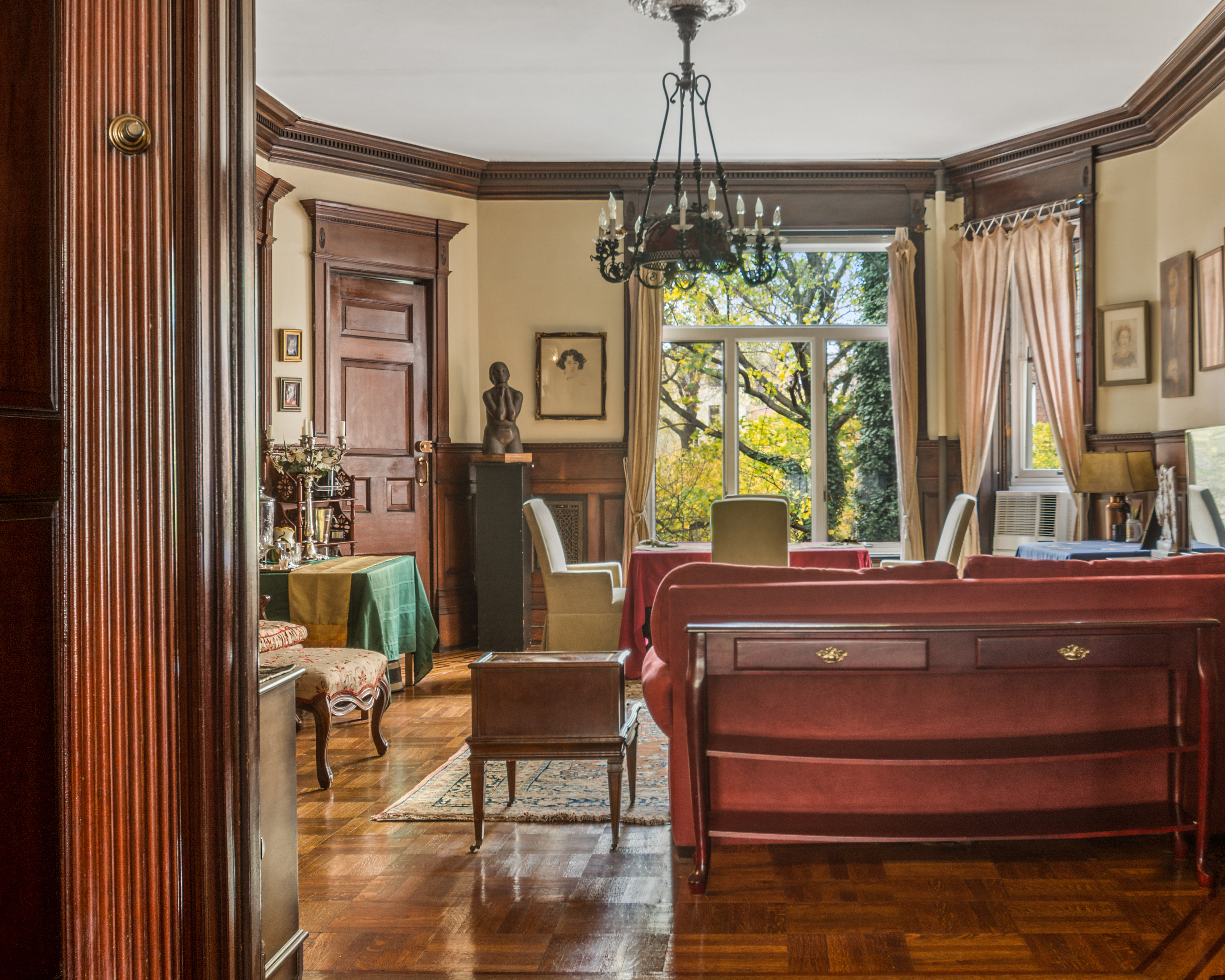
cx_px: 733
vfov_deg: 34.1
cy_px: 470
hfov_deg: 41.8
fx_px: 1595
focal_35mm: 44
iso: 100
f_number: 8
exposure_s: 6
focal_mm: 24
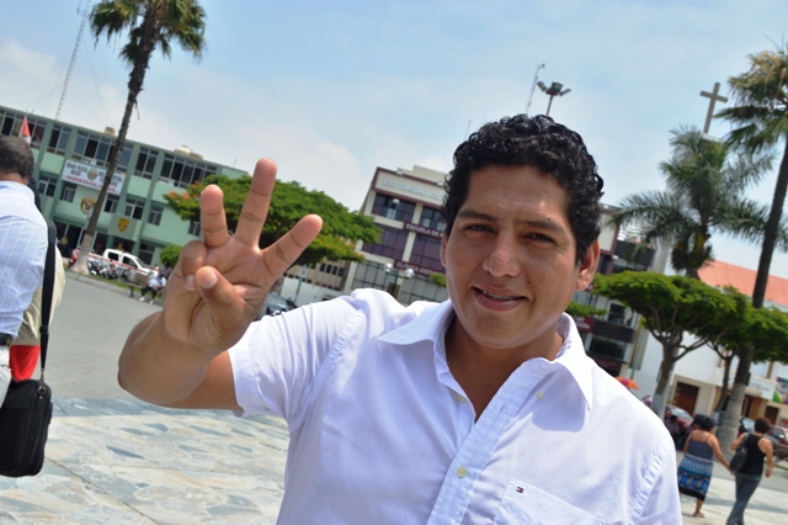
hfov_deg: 46.4
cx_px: 394
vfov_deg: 31.9
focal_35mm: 42
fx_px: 919
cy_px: 262
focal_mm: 28
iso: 100
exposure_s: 1/320
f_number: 9
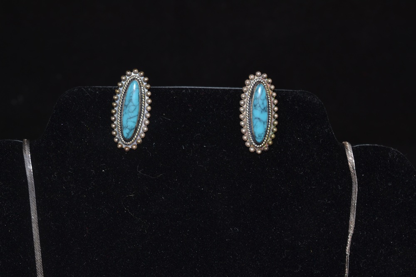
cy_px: 138
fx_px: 693
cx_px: 208
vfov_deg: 22.6
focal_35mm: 60
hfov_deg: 33.4
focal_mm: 40
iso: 100
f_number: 8
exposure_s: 1/60
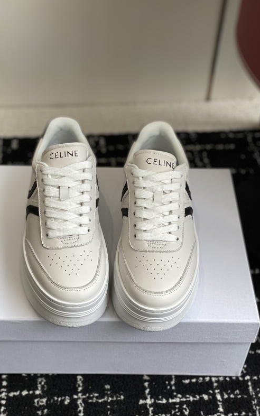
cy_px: 206
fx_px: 635
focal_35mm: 56
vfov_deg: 36.3
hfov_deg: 23.1
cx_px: 112
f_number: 2
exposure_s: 1/265
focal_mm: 6
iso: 20
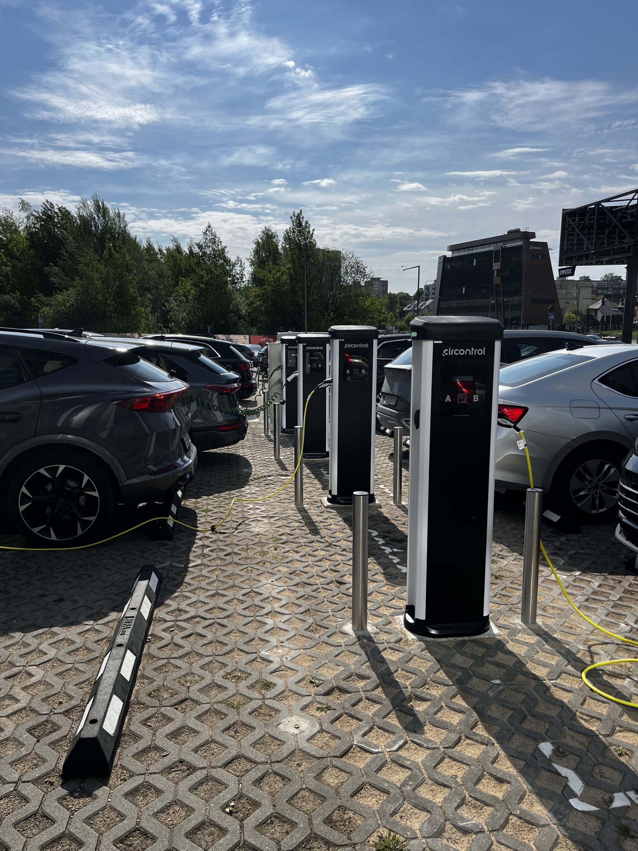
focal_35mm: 26
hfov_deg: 53.1
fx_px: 639
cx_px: 319
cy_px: 426
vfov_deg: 67.3
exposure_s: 1/7874
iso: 50
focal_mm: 5.1
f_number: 1.6
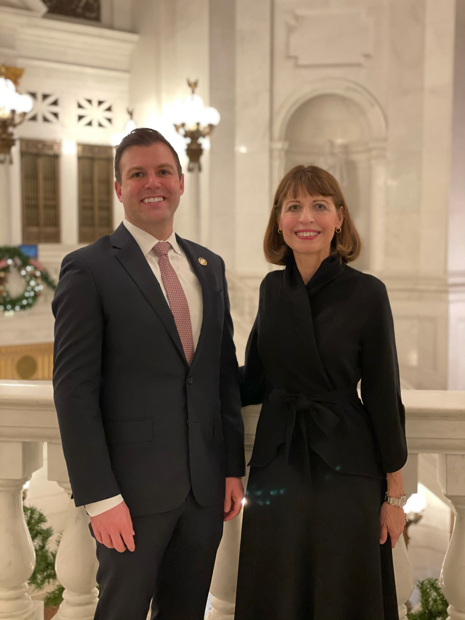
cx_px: 232
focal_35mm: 52
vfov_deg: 36.8
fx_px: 931
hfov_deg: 28.0
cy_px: 310
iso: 400
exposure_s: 1/20
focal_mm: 6
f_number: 2
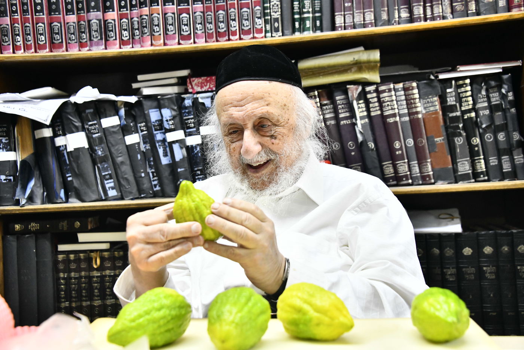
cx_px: 262
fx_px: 699
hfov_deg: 41.1
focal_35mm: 48
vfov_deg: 28.1
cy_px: 175
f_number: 5.6
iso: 2500
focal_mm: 48
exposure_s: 1/160
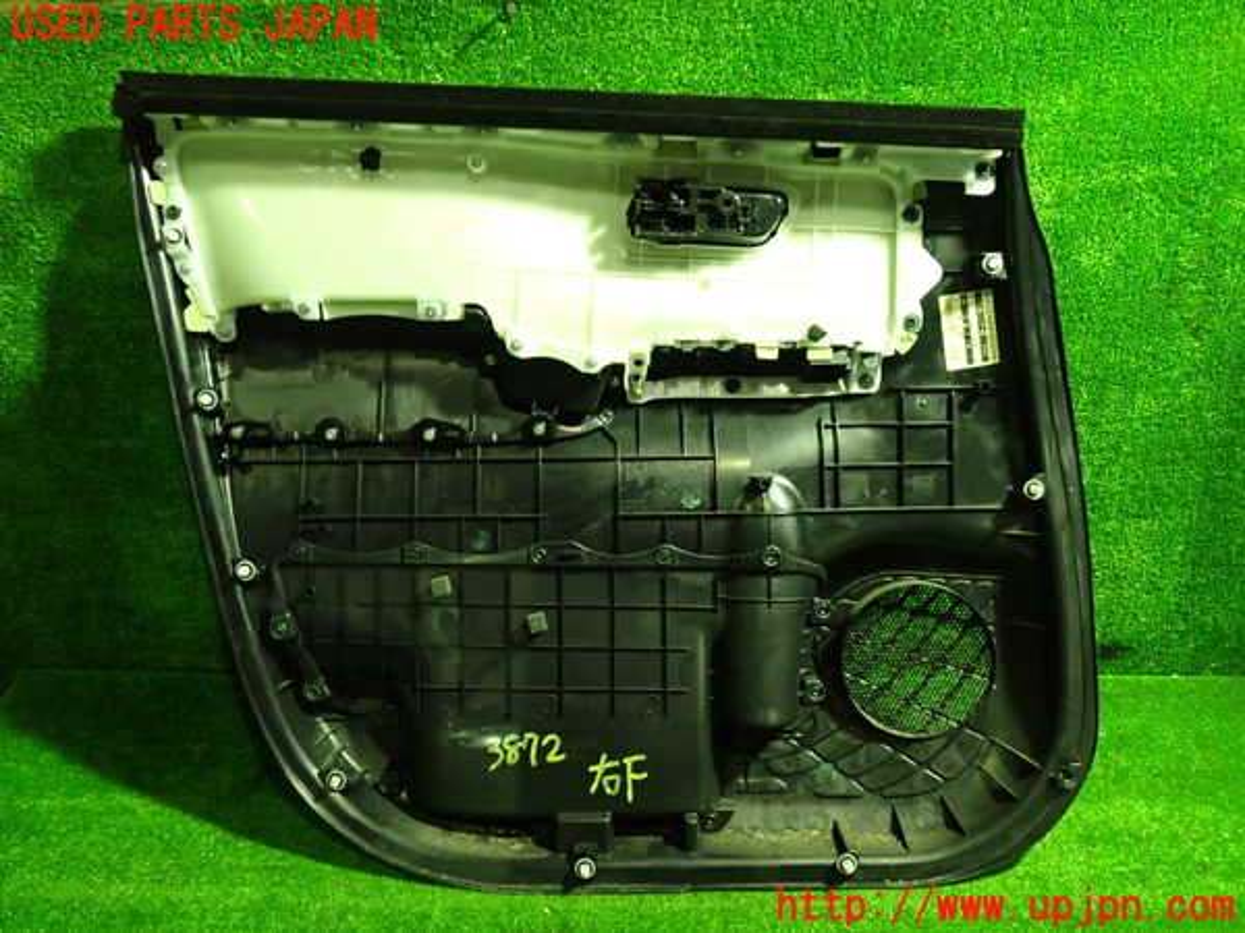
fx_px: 1079
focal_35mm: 30
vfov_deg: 46.8
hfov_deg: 60.0
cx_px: 622
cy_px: 466
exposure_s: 1/30
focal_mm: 5.4
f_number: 2.3
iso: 640
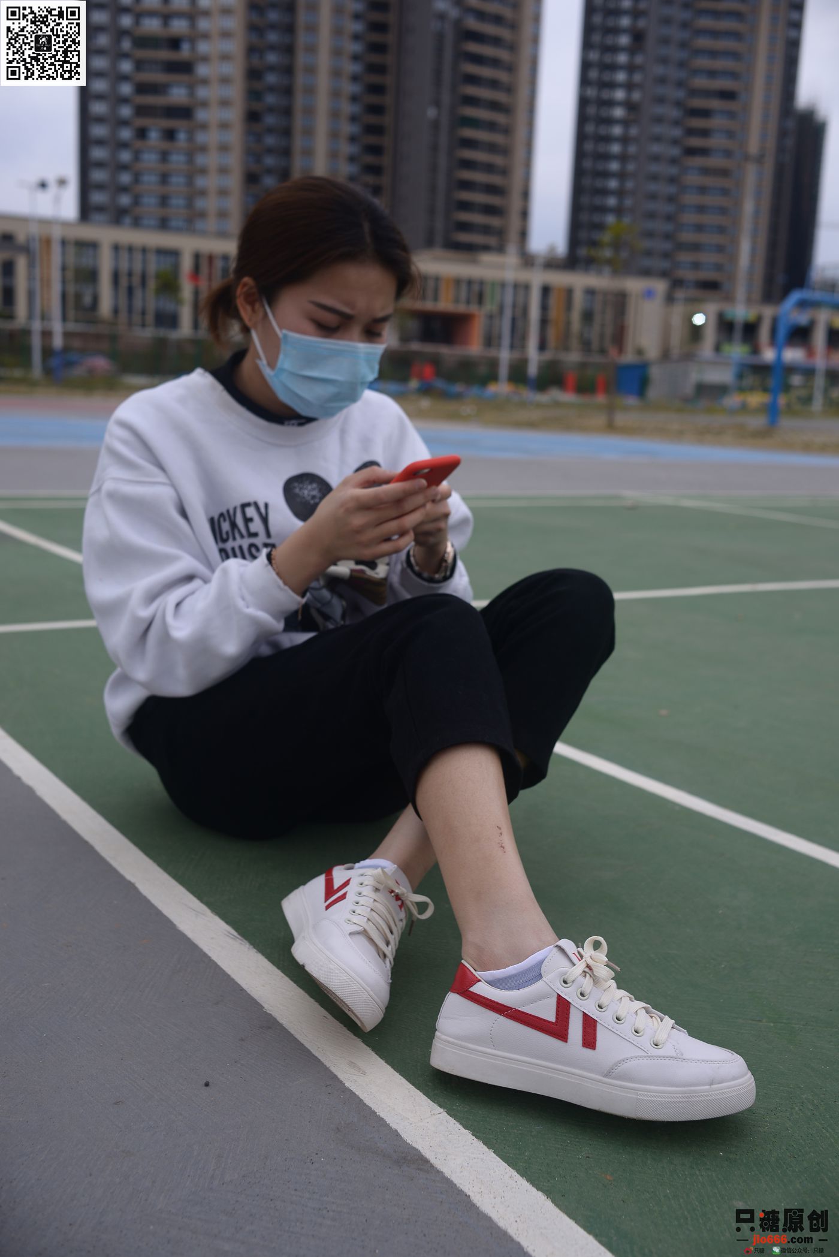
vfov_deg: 54.4
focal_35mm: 35
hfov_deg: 37.9
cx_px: 420
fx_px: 1222
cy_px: 628
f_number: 5.6
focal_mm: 35
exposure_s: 1/640
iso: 125
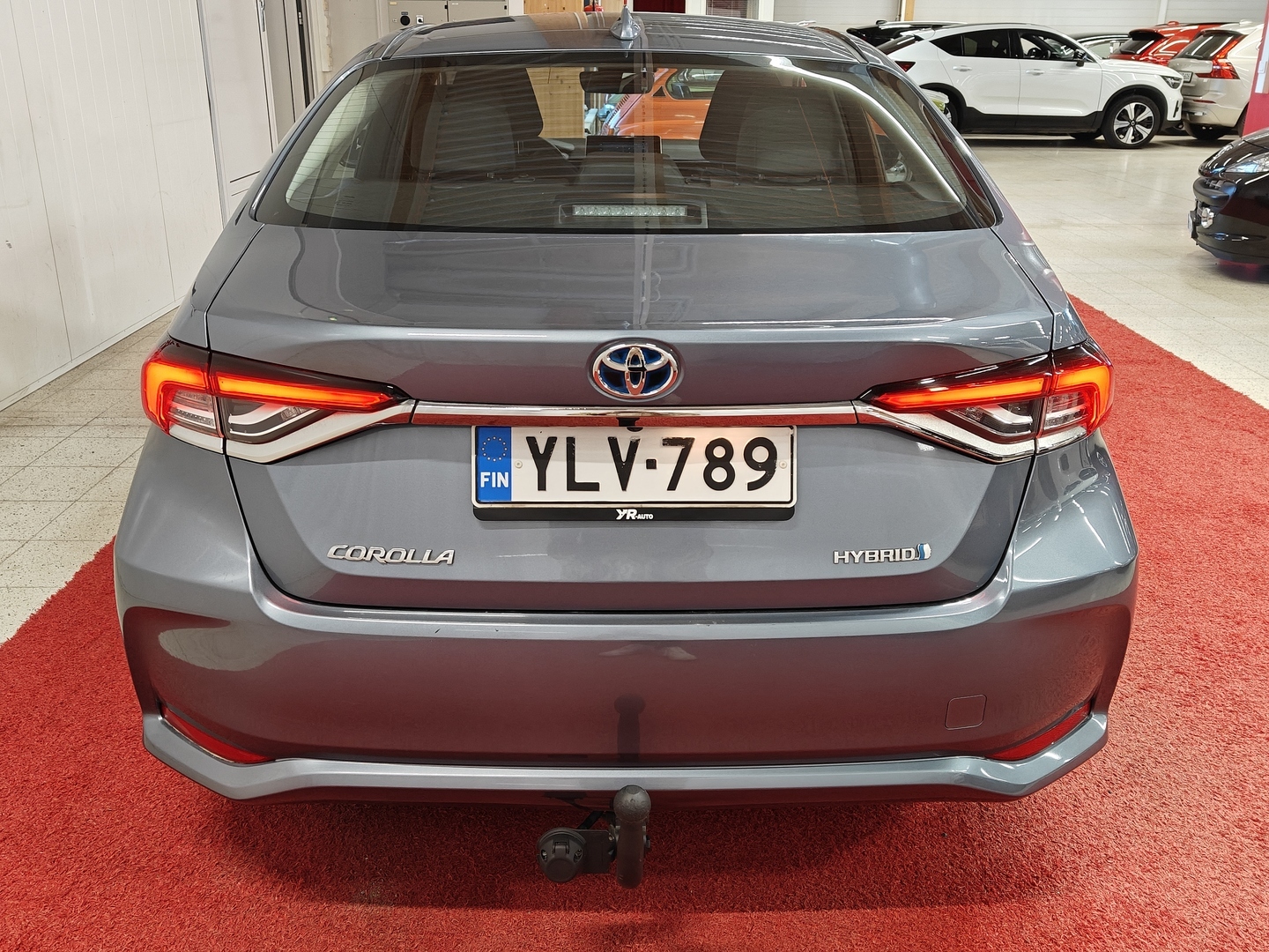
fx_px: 1136
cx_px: 634
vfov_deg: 45.4
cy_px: 476
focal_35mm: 31
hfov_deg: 58.4
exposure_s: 1/62
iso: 80
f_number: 1.8
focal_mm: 5.59
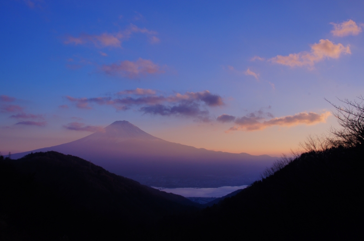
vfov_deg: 39.9
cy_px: 120
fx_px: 333
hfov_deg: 57.3
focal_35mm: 33
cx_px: 182
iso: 100
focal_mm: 22
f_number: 16
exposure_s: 1/20
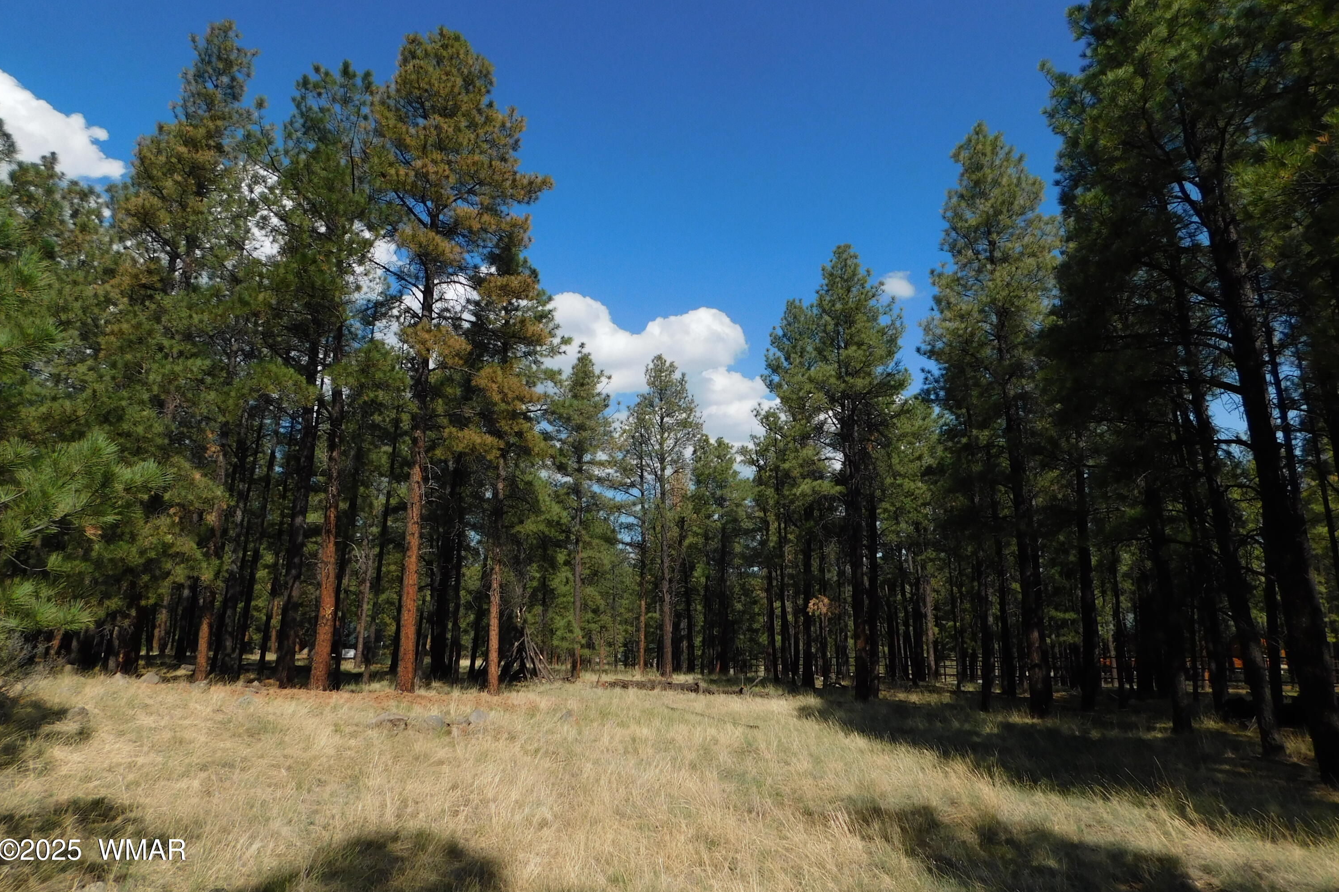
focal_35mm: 24
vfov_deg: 53.0
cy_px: 393
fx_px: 893
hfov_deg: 73.7
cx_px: 668
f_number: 6
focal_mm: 4
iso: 125
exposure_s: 1/640
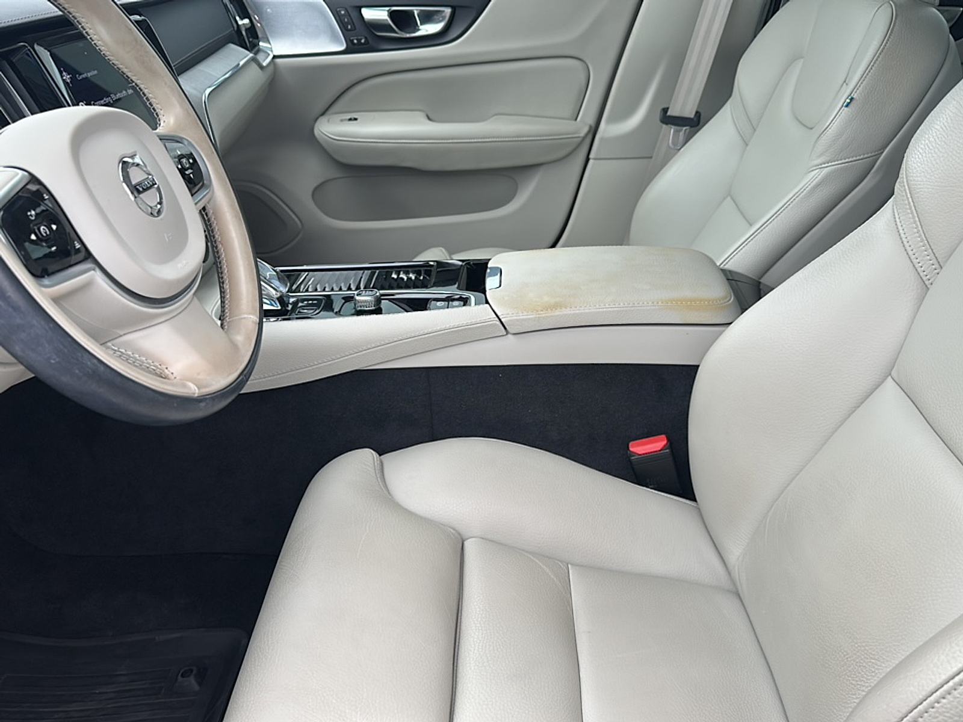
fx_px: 695
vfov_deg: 54.9
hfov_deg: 69.4
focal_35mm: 25
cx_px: 482
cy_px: 361
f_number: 1.78
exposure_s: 1/321
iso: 80
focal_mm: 6.86
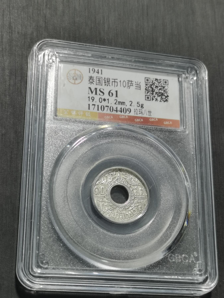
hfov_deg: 21.9
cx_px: 112
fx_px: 578
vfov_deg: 29.0
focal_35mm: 67
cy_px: 149
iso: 100
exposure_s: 1/100
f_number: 1.8
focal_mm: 5.58
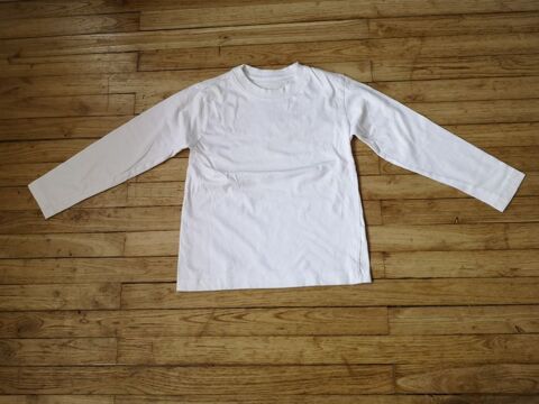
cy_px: 202
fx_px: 420
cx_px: 270
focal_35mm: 27
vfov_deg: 51.4
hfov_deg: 65.3
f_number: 1.8
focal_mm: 3.95
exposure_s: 1/33.3
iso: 320
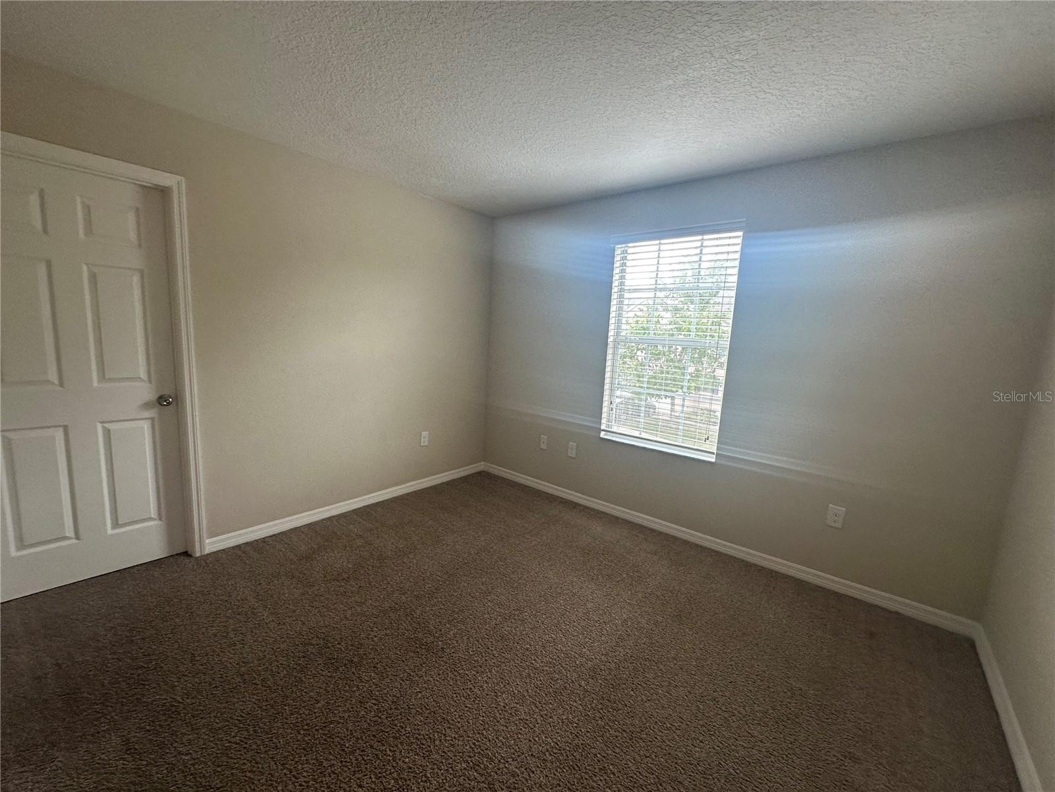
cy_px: 396
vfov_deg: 85.7
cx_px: 528
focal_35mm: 14
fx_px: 427
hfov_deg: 102.1
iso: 160
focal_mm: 2.22
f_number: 2.2
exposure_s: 1/120
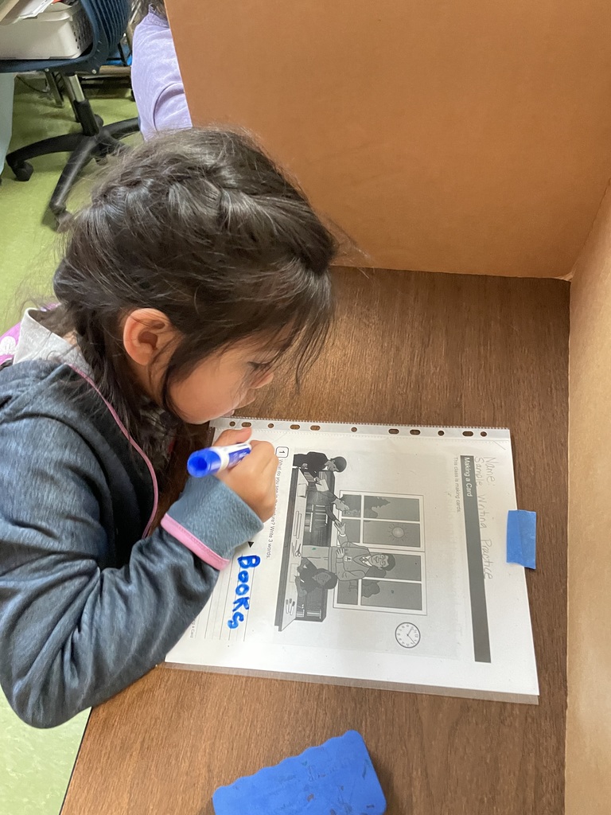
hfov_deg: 53.1
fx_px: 612
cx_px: 306
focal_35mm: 26
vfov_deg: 67.3
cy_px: 408
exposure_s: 1/30
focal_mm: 4.2
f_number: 1.6
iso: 640
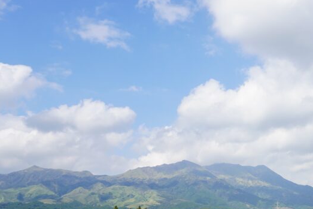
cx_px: 296
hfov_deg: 38.3
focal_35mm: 47
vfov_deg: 28.3
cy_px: 152
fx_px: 409
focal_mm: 16
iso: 100
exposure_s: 1/400
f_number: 6.3
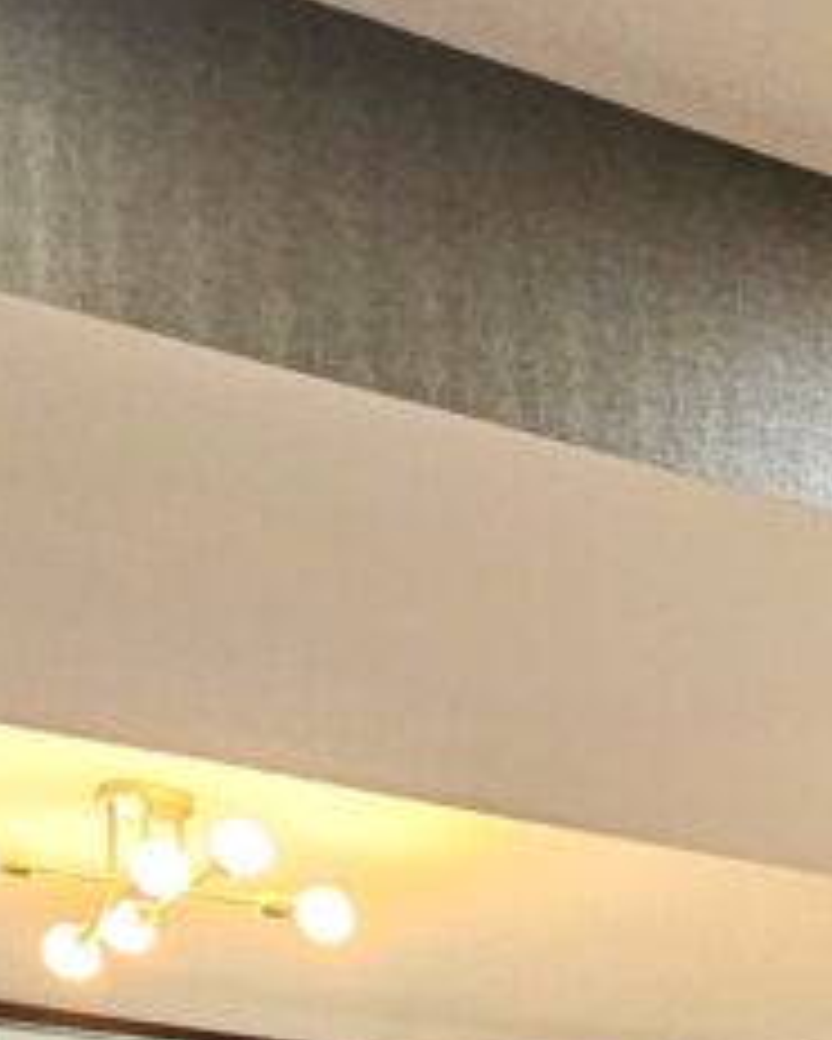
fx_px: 2707
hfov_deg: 15.5
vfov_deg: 18.3
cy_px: 1720
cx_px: 1412
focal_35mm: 88
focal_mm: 2.2
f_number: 2.2
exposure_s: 1/60
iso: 200
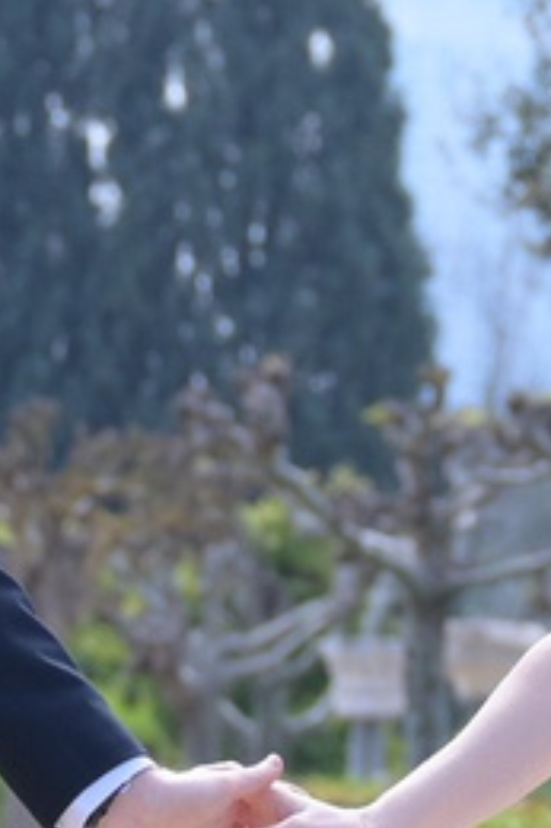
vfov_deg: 4.3
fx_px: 11103
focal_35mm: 483
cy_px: 18
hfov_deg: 2.8
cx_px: 745
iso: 125
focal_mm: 49
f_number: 3.5
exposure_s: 1/800
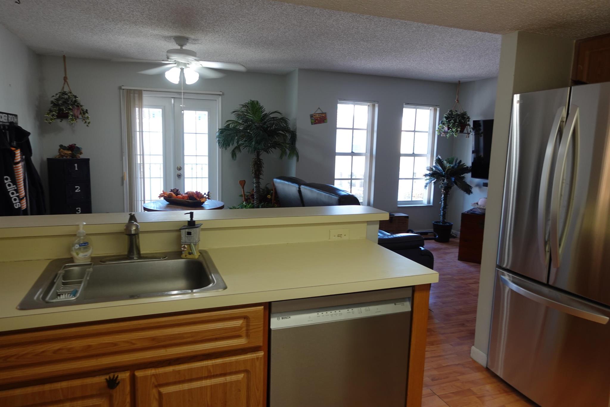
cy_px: 204
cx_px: 305
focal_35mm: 24
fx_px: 407
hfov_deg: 73.7
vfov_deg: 53.1
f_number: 2.8
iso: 125
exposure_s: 1/40
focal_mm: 9.4
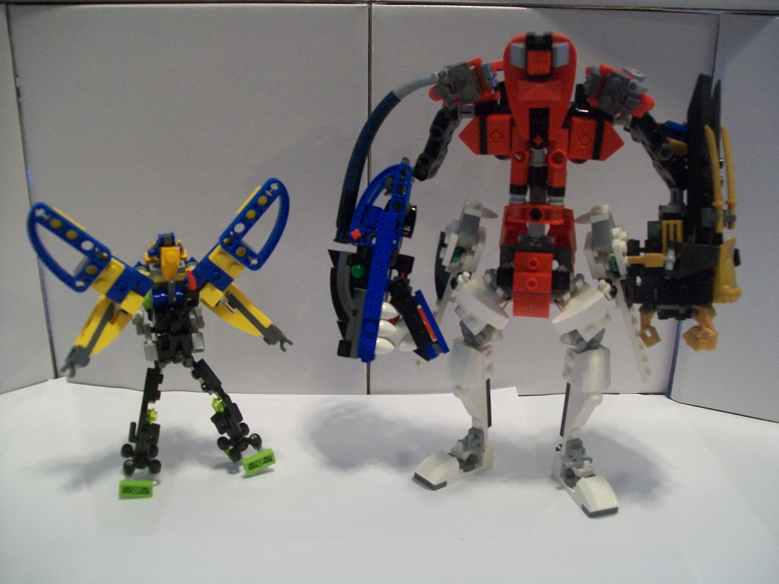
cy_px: 292
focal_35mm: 36
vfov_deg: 39.7
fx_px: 810
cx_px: 390
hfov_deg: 51.4
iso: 160
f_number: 2.7
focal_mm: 6
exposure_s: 1/10
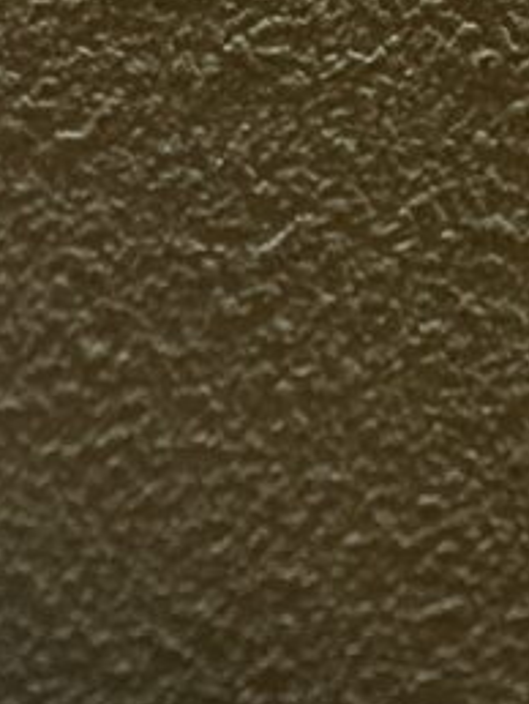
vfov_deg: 15.4
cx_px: -453
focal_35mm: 111
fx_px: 2258
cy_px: 1247
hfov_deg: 12.2
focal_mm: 3.99
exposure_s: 1/60
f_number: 1.8
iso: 200
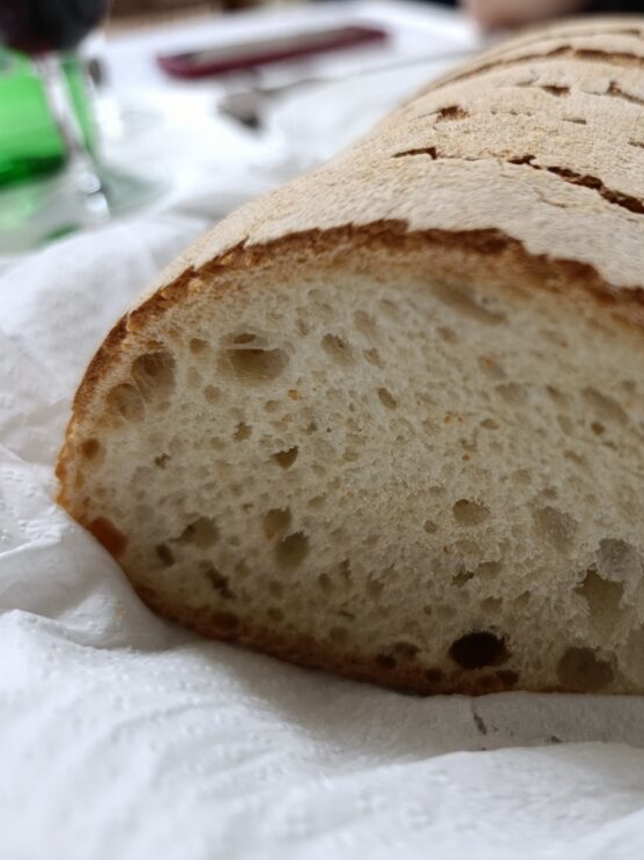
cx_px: 524
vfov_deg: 58.4
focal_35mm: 31
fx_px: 769
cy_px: 432
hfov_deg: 43.1
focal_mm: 6.11
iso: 974
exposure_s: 1/50
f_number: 1.65
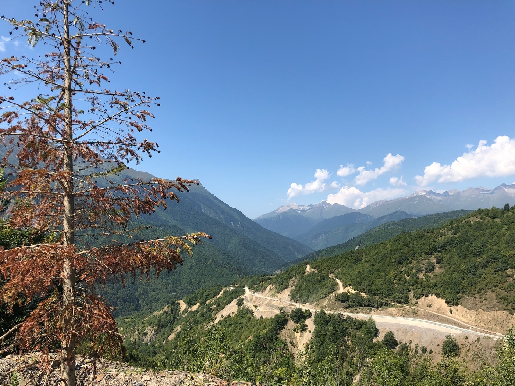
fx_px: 417
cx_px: 258
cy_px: 193
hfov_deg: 63.4
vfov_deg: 49.7
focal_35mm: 28
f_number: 1.8
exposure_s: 1/1715
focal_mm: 4
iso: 20
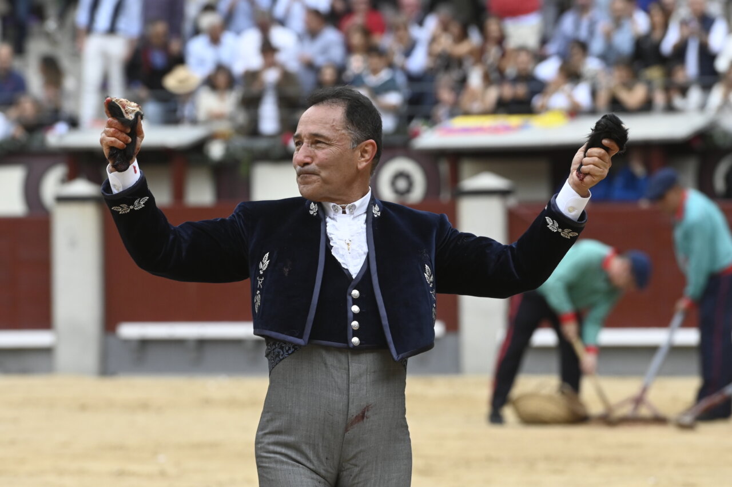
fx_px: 6099
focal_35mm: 300
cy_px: 244
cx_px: 366
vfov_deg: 4.6
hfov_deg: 6.9
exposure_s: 1/1000
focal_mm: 200
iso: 800
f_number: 5.6
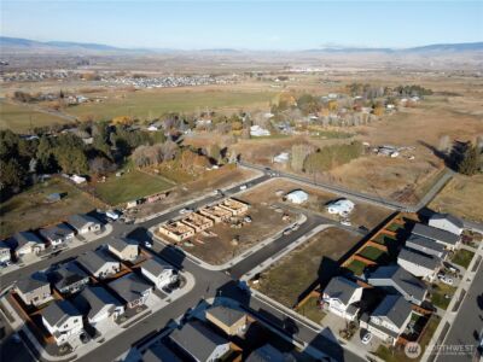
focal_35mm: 24
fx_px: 335
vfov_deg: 56.8
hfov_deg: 71.6
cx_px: 242
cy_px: 181
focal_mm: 4.5
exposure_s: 1/4000
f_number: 2.8
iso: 800
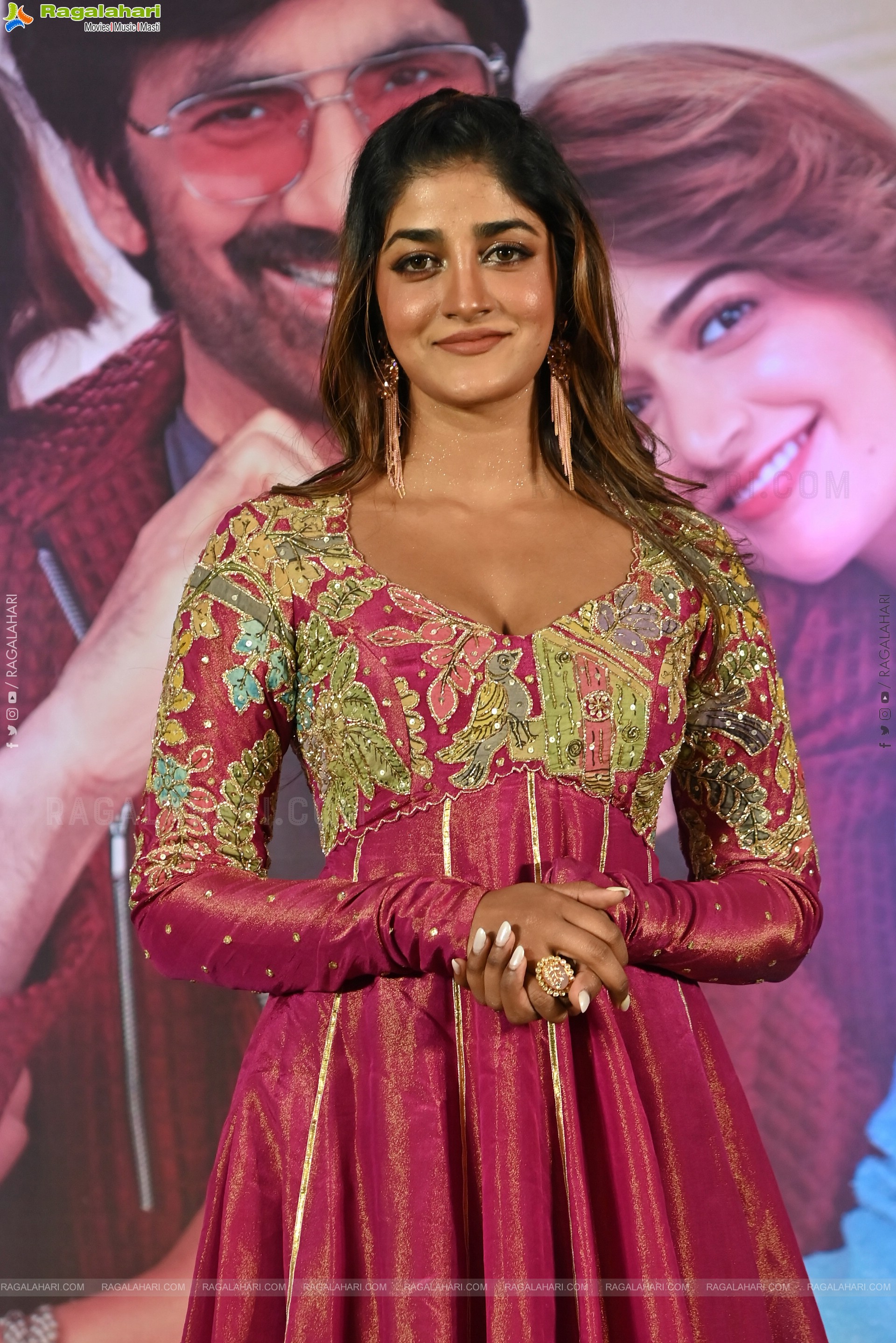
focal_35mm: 105
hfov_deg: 13.0
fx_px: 3920
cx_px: 448
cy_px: 672
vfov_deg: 19.5
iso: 640
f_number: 5
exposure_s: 1/125
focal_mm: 70
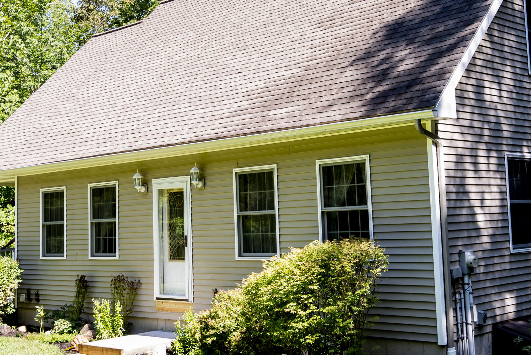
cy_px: 133
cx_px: 313
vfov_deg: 24.2
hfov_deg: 35.5
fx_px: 826
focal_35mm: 56
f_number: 4.5
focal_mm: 30
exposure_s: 1/80
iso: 50
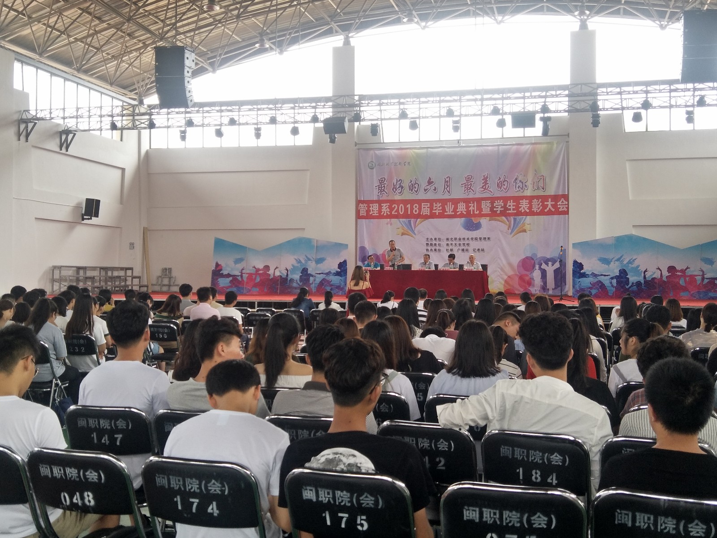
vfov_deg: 56.8
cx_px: 358
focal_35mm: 24
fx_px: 497
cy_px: 269
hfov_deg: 71.6
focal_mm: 4.1
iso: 60
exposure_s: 1/109
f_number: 1.7
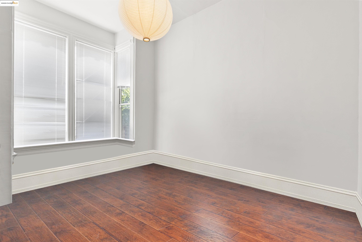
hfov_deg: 96.7
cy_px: 121
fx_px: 161
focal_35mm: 16
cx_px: 181
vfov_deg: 73.8
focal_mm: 16
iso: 400
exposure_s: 1/8
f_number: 8
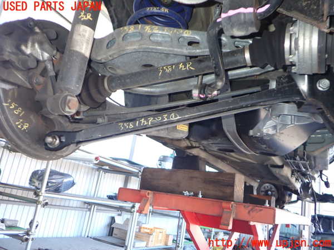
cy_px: 125
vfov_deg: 46.8
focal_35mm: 30
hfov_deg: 60.0
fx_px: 289
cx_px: 167
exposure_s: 1/30
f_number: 2.3
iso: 200
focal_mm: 5.4
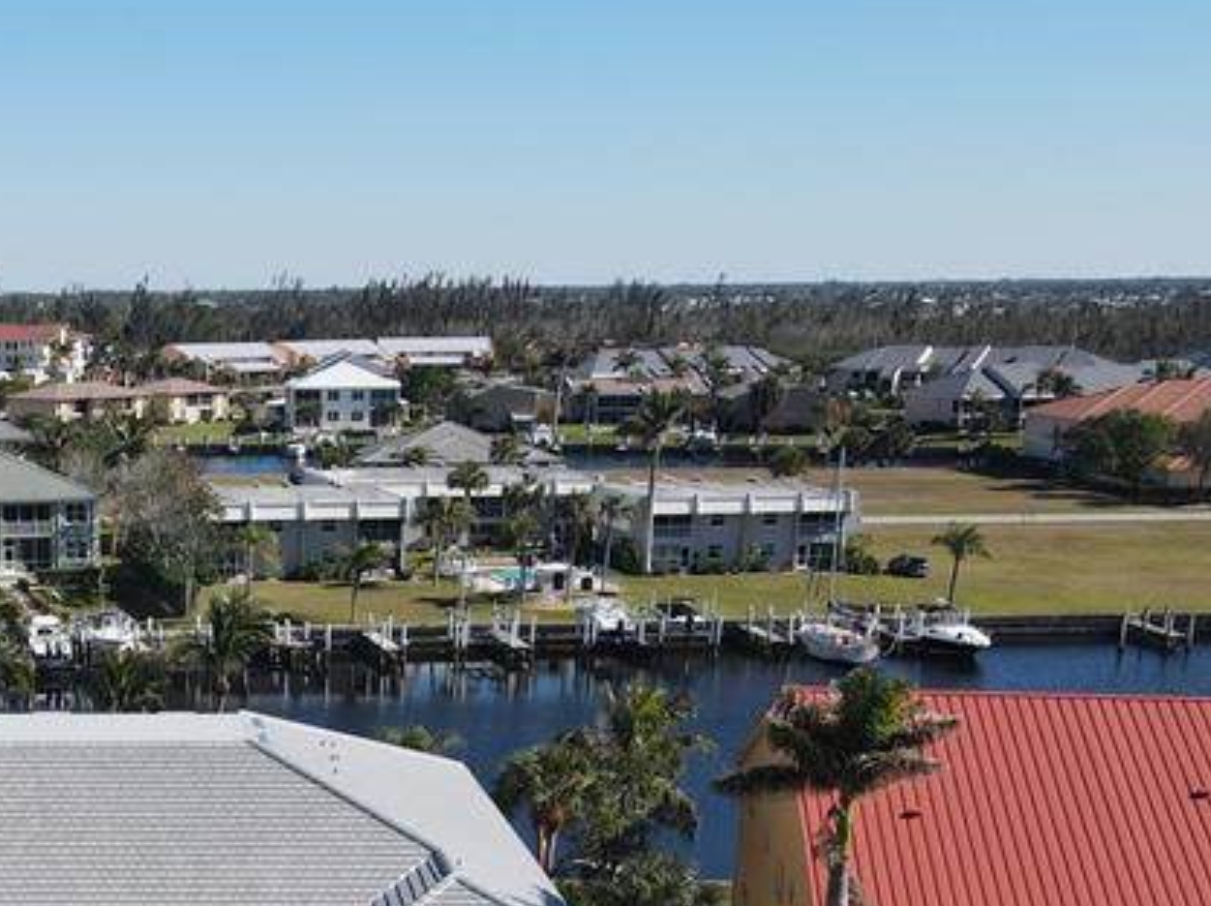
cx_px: 26
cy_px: 912
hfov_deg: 30.6
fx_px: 2062
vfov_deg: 23.7
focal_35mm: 59
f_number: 2.8
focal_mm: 4.5
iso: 100
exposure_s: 1/725
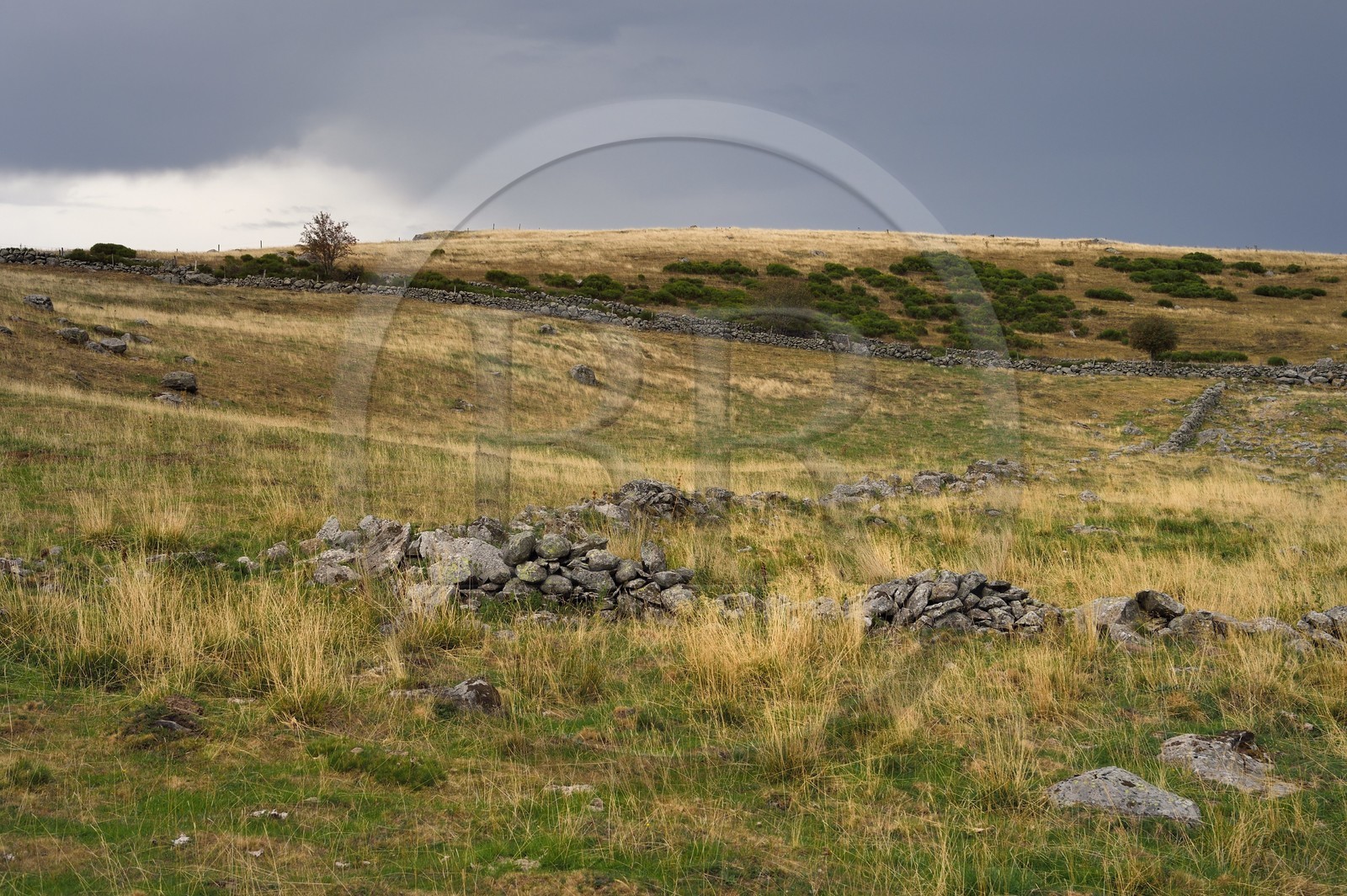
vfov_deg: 26.9
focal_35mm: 50
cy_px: 448
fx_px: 1869
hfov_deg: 39.6
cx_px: 674
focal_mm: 50
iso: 200
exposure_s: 1/250
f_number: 9
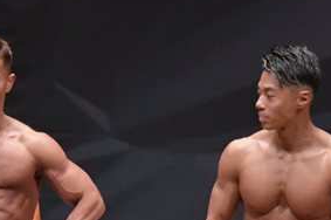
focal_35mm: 781
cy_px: 287
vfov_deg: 1.8
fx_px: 7173
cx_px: 49
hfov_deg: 2.6
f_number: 5.6
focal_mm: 190
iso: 8000
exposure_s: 1/400
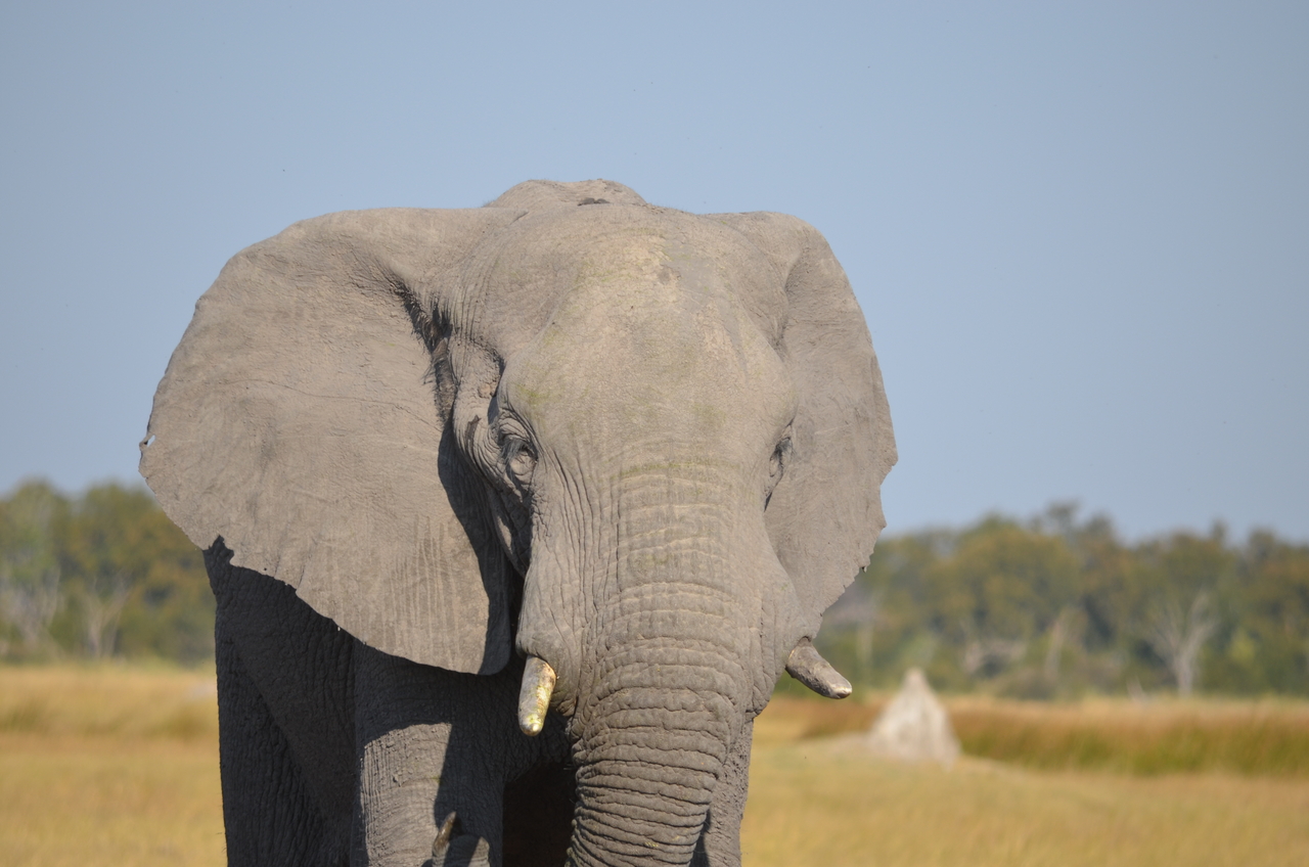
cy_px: 434
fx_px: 16330
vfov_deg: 3.0
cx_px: 654
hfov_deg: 4.6
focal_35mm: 450
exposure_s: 1/640
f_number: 6.3
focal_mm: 300
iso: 200
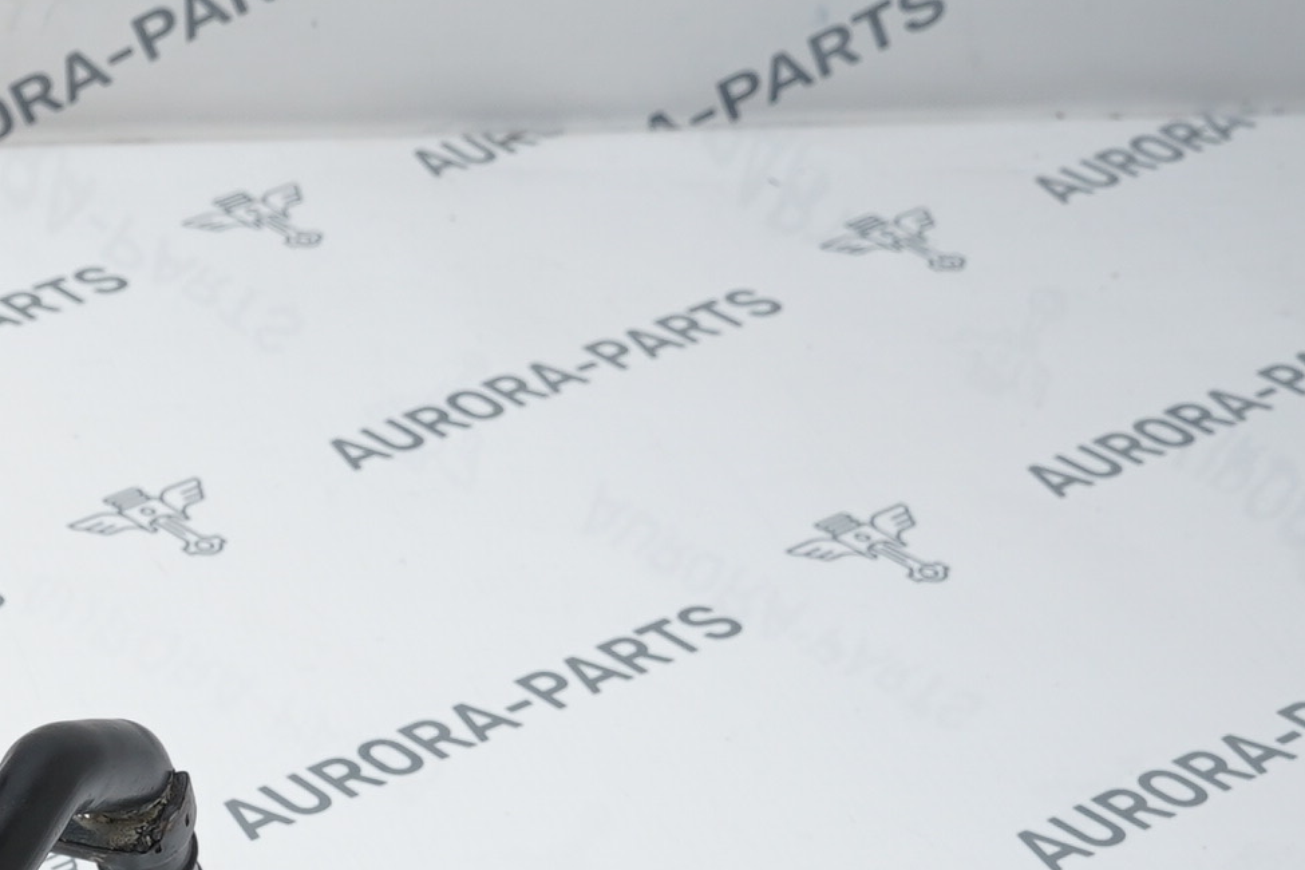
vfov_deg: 11.9
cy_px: 978
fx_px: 4096
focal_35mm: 113
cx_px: -996
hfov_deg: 15.7
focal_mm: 28
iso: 500
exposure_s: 1/160
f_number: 6.3
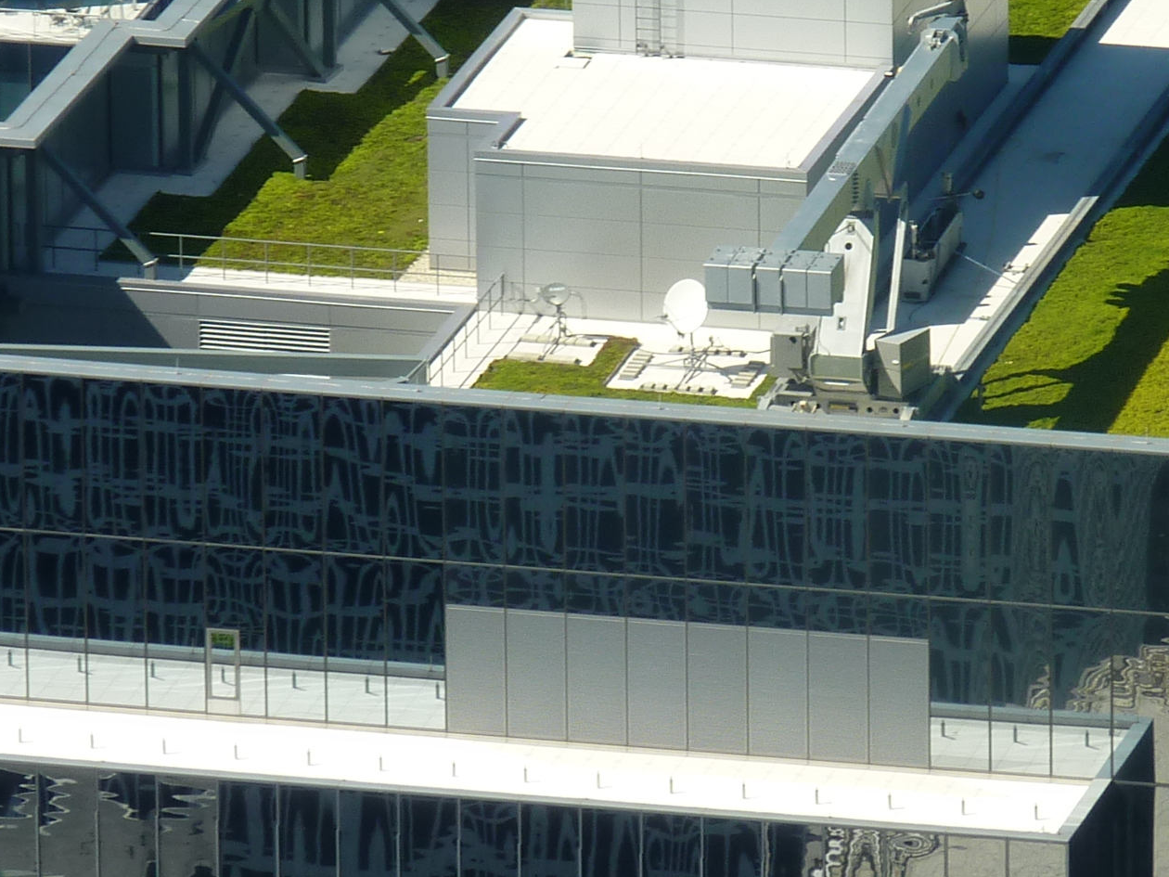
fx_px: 21951
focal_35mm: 650
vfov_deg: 2.3
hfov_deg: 3.1
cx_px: 672
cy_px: 151
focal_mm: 44.7
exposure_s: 1/250
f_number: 5
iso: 80
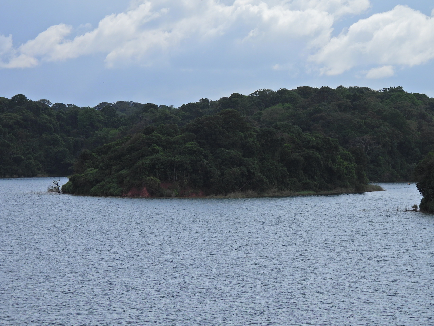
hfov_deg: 13.2
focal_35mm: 150
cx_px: 217
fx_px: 1881
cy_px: 163
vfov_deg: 9.9
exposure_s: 1/1600
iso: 100
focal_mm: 26.8
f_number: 4.5
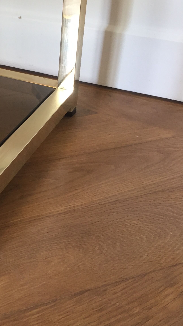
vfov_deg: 44.8
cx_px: 16
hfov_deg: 25.6
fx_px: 388
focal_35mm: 45
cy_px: 109
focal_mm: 4.15
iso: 160
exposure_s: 1/33
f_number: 2.2
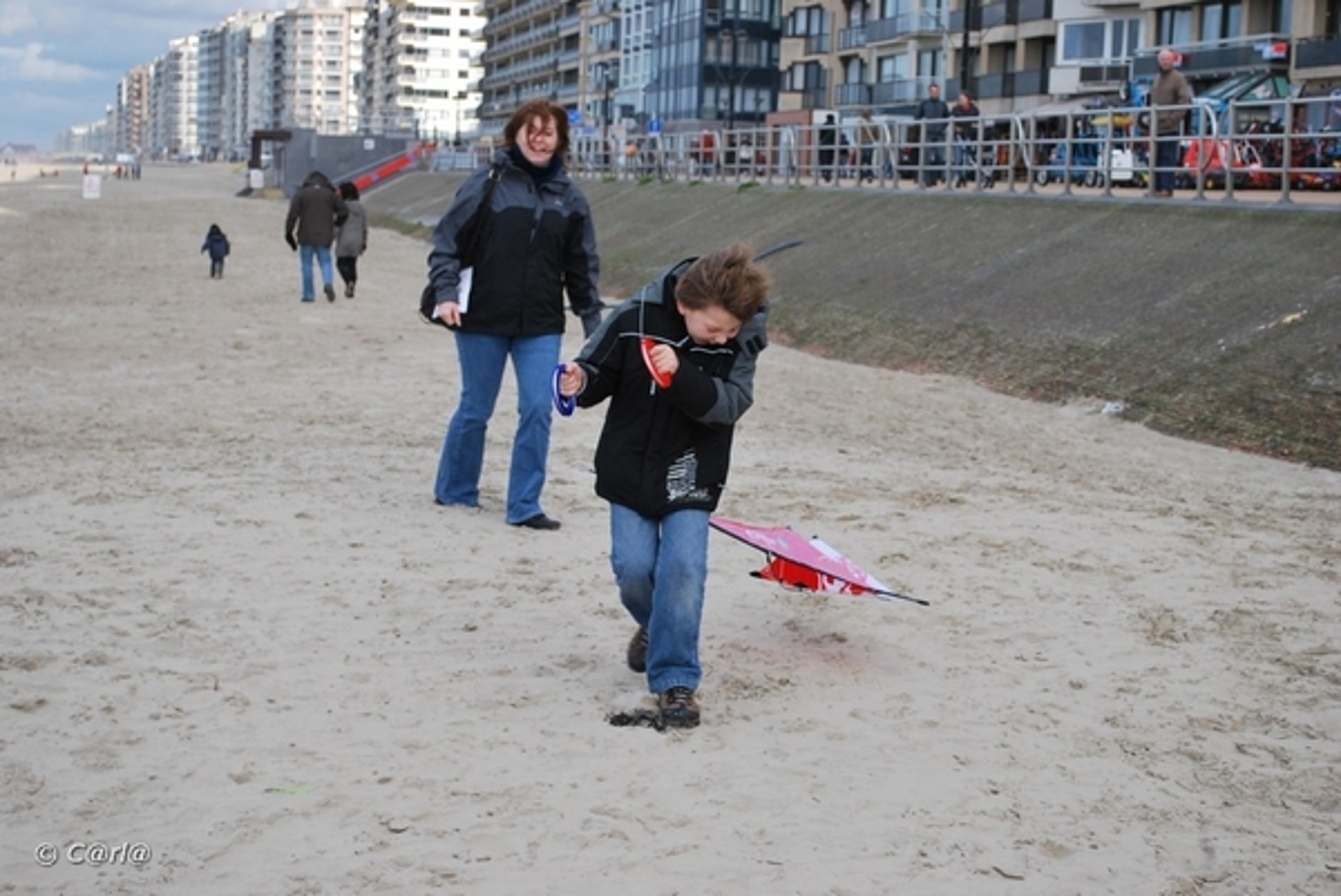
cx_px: 670
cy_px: 448
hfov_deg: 31.9
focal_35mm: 63
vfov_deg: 21.6
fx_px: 2348
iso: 100
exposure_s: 1/160
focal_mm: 42
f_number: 6.3
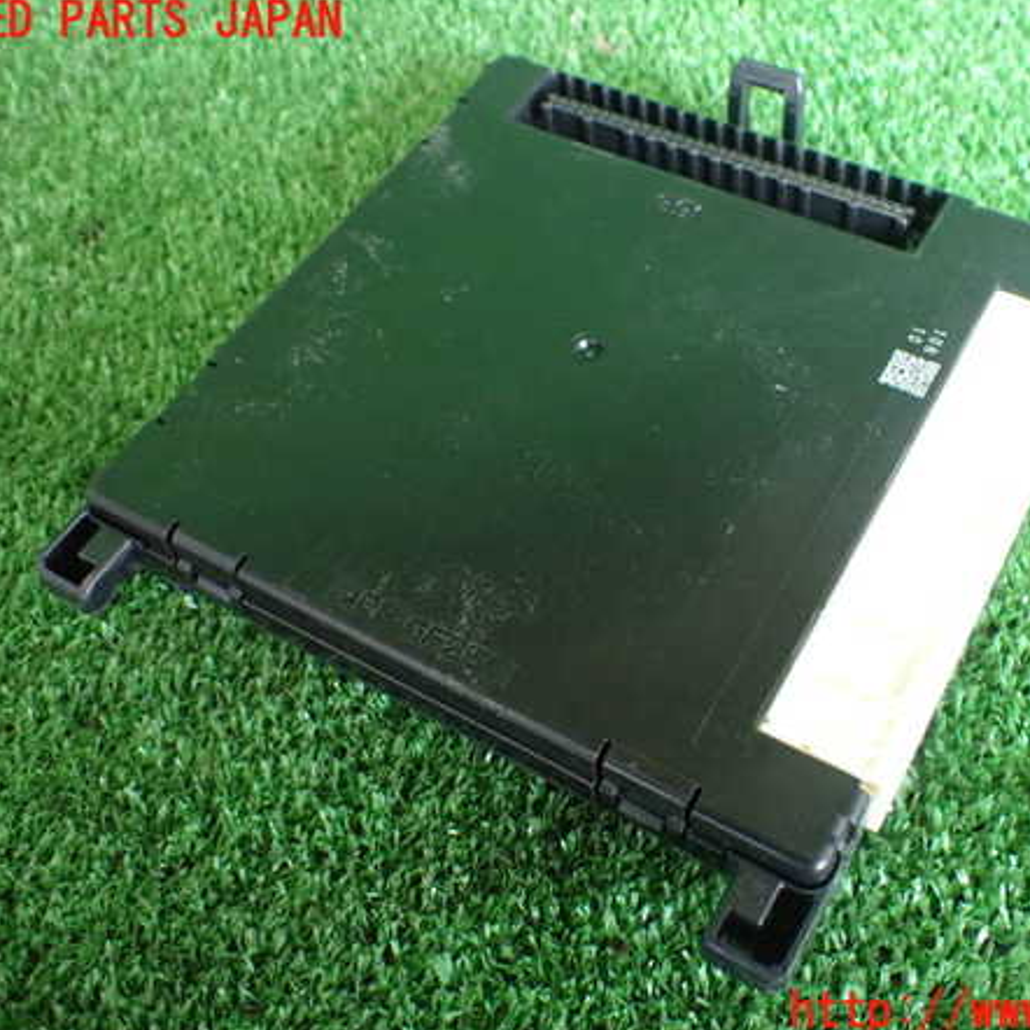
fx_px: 1212
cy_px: 517
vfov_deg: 46.0
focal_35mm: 36
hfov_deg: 45.8
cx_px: 618
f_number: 2.3
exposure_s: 1/100
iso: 800
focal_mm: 5.4
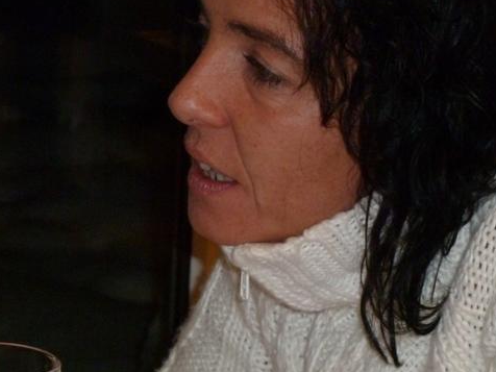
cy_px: 203
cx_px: 277
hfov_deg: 8.0
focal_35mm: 247
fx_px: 3539
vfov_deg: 6.0
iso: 400
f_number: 4.5
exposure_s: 1/40
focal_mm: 24.1
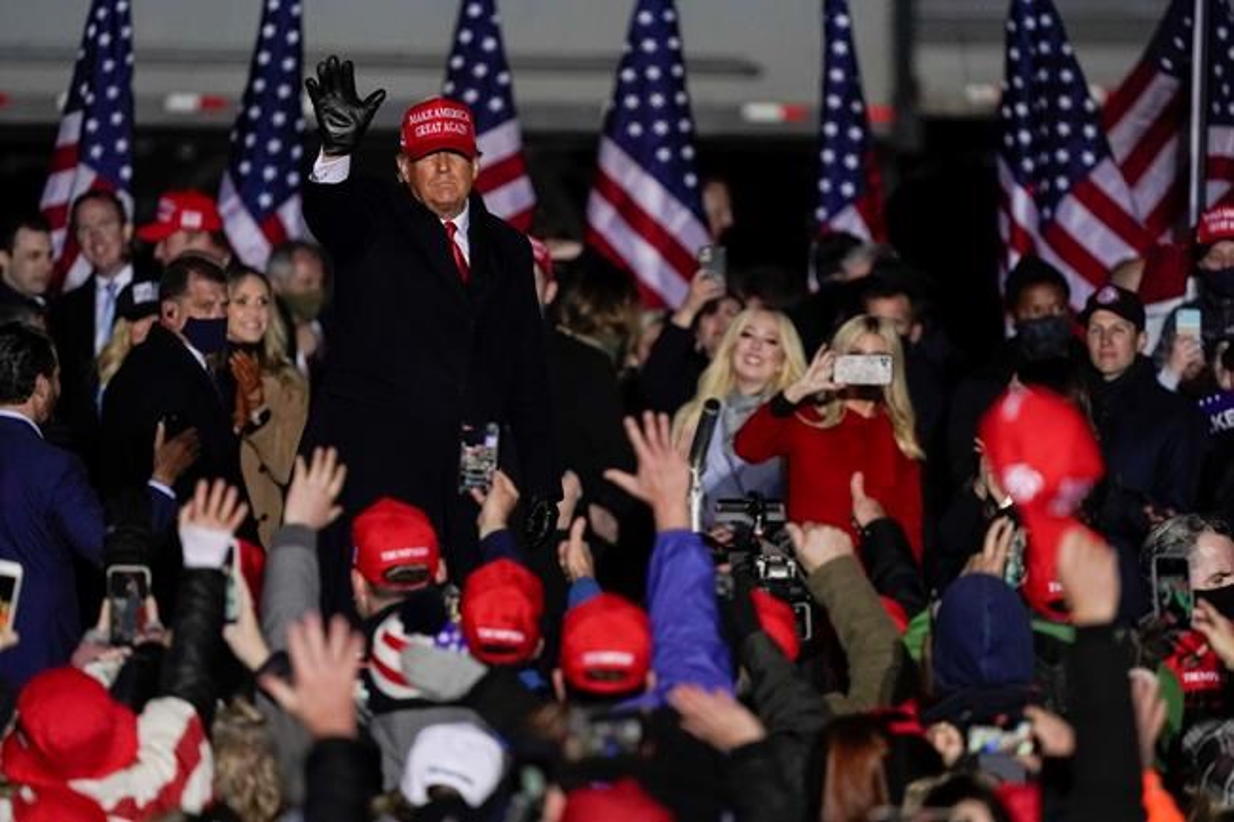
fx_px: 17750
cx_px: 617
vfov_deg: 2.7
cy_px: 411
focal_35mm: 518
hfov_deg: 4.0
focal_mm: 518
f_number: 6.3
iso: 4000
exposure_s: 1/1250
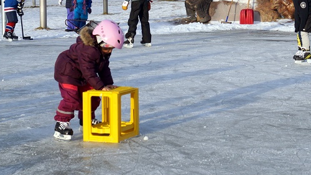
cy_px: 14
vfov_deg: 10.7
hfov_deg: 18.9
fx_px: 932
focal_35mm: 113
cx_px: 215
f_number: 5.6
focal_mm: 30
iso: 100
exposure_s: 1/250
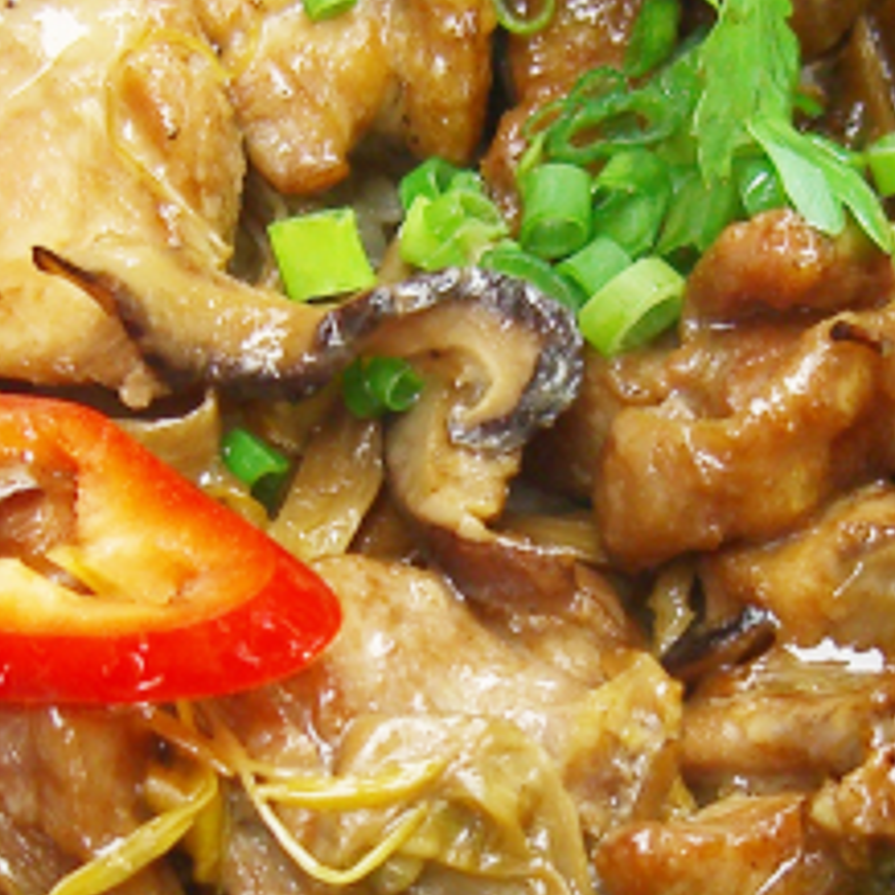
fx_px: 4622
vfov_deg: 11.1
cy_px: 562
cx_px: 456
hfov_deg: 11.1
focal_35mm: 158
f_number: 2.8
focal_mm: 7.9
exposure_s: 1/100
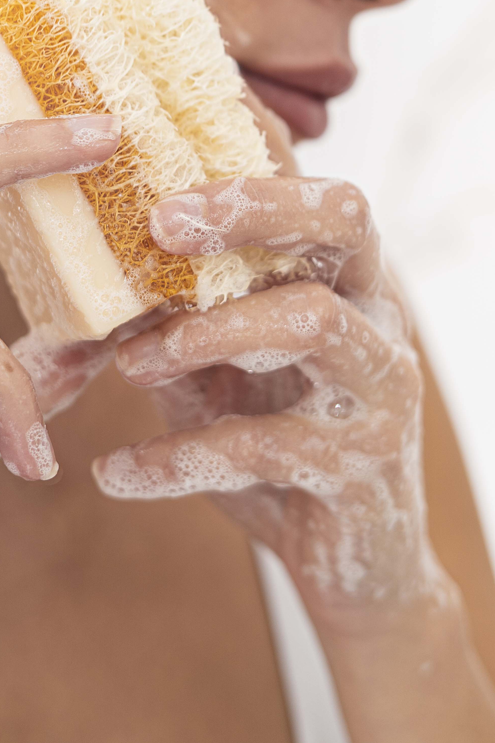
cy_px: 52
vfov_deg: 19.6
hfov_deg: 13.4
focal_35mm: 102
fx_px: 2103
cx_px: 220
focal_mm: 50
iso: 160
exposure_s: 1/125
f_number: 2.8
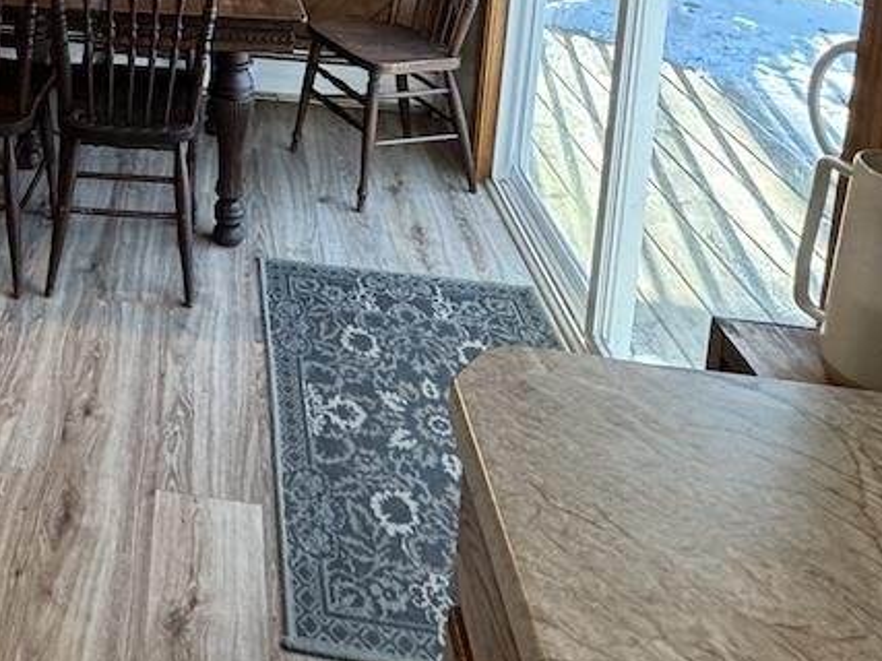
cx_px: 64
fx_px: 1070
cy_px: -188
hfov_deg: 40.8
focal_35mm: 42
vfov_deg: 28.5
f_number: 2.2
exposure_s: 1/120
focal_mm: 2.22
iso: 320
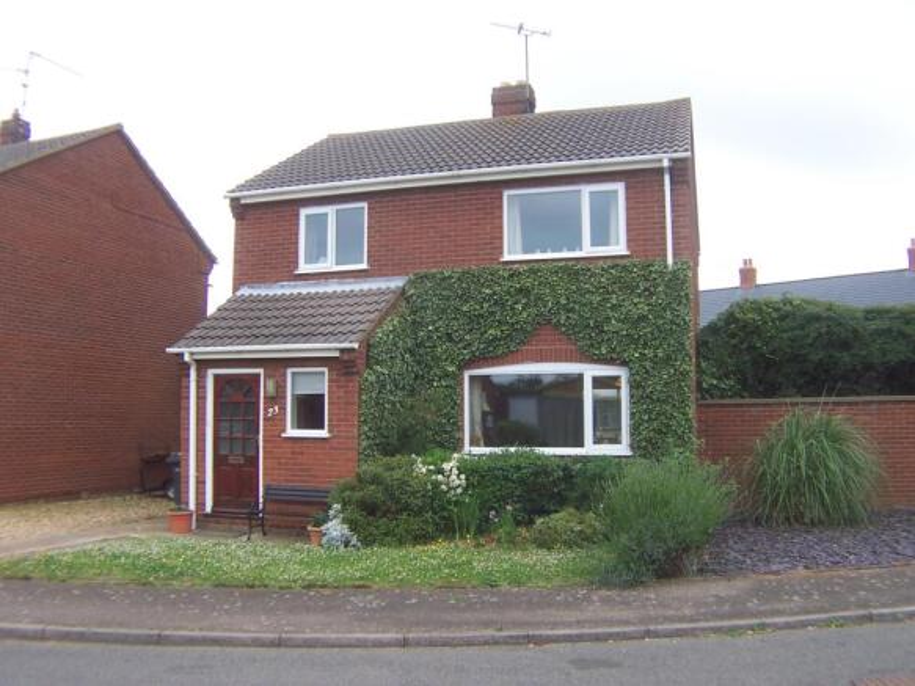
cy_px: 343
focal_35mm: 49
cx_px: 458
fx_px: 1295
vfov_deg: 29.7
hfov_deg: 38.9
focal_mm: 8.2
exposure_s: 1/125
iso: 80
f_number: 4
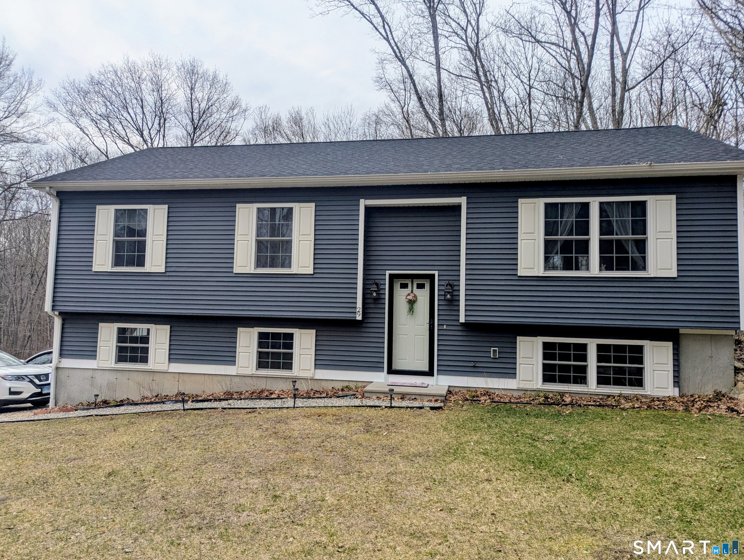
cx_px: 372
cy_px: 280
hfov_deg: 71.5
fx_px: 517
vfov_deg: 56.9
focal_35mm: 24
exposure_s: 1/2632
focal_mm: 6.81
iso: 46
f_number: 1.85
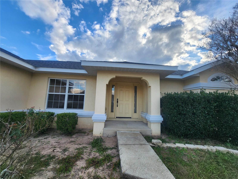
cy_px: 90
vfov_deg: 89.9
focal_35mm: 13
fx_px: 89
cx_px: 119
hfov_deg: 106.2
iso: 50
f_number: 2.2
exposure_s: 1/887
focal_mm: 2.2
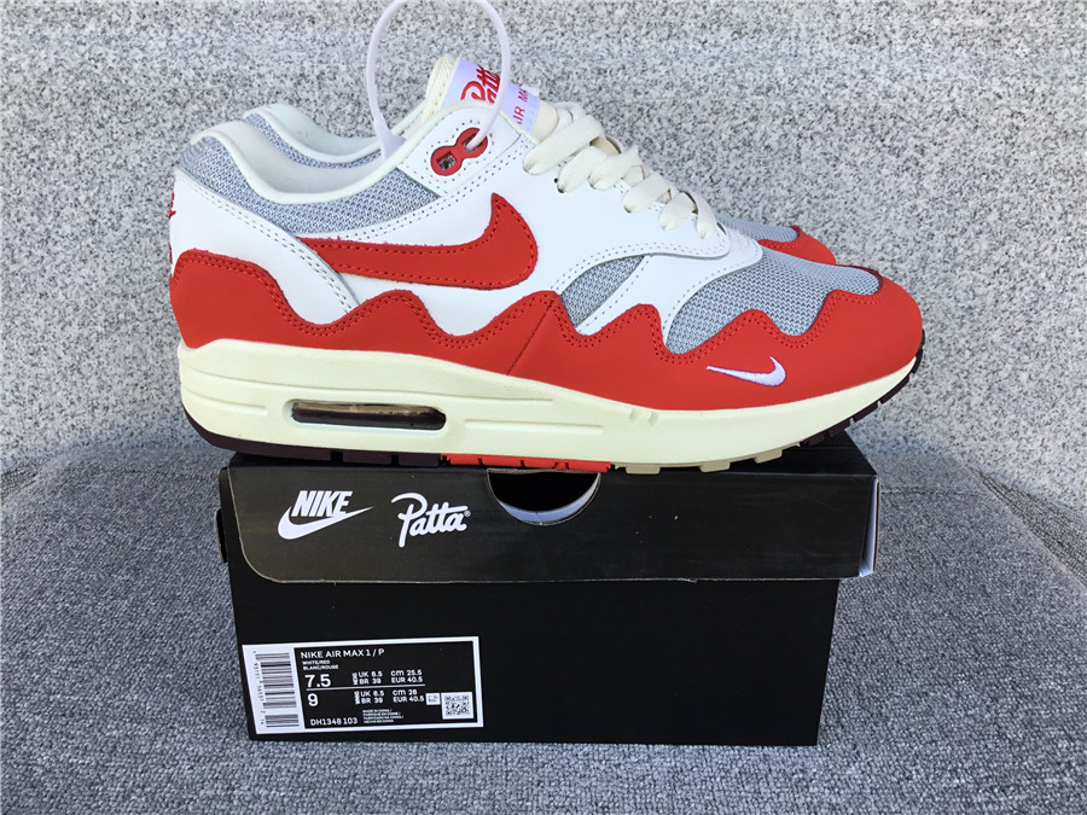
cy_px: 408
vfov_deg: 45.4
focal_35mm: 31
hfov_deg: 58.4
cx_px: 544
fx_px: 973
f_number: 2.4
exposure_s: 1/115
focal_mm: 3.3
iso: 25
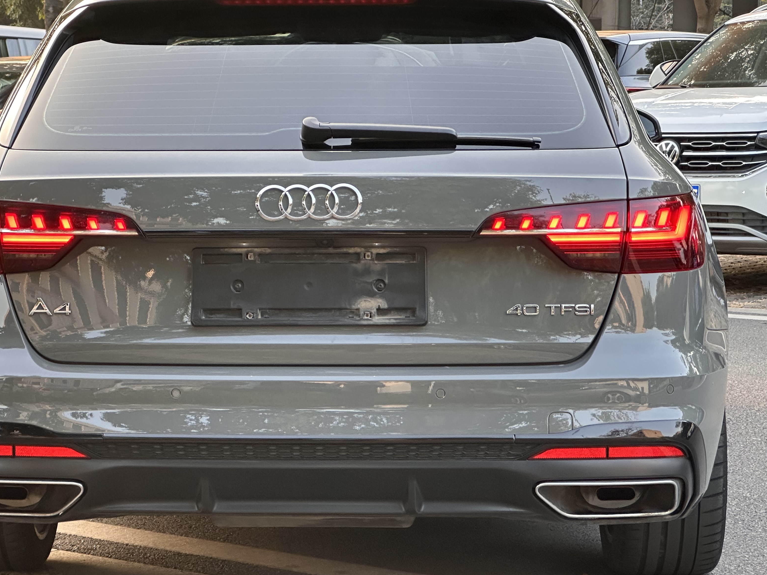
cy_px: 250
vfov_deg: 14.8
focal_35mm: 100
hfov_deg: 19.6
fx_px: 2215
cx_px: 307
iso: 125
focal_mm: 9
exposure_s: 1/99
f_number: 2.8
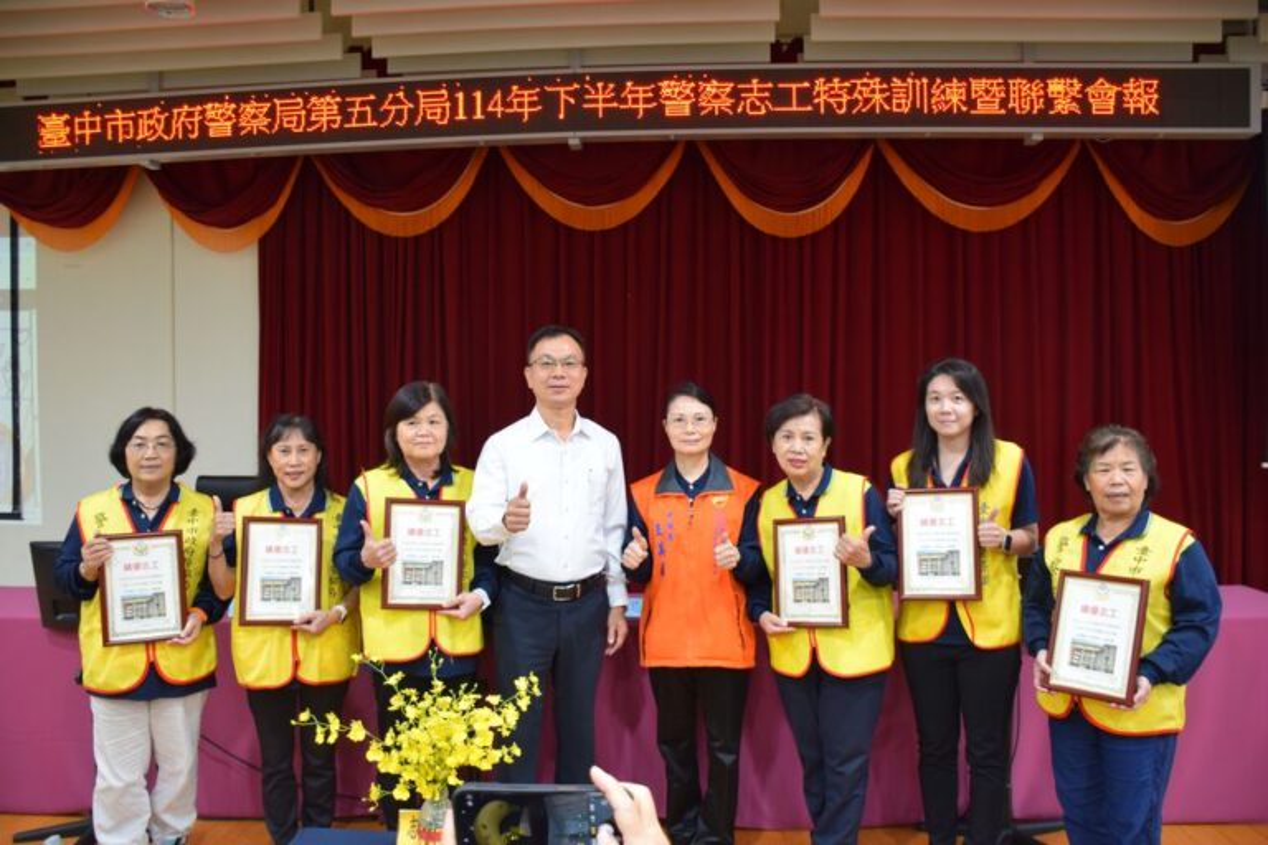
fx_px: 951
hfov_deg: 67.4
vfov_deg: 47.9
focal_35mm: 27
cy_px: 422
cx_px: 634
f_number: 4.5
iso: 800
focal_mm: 18
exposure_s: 1/80
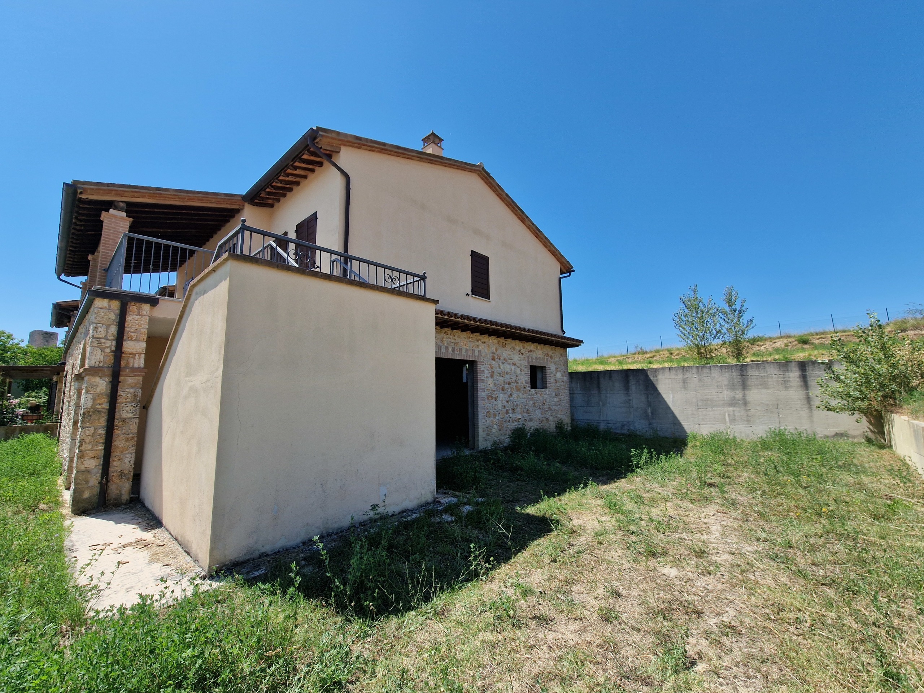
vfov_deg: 89.9
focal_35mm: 13
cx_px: 462
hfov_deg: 106.2
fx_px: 347
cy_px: 346
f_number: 2.2
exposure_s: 1/2104
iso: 50
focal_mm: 2.2
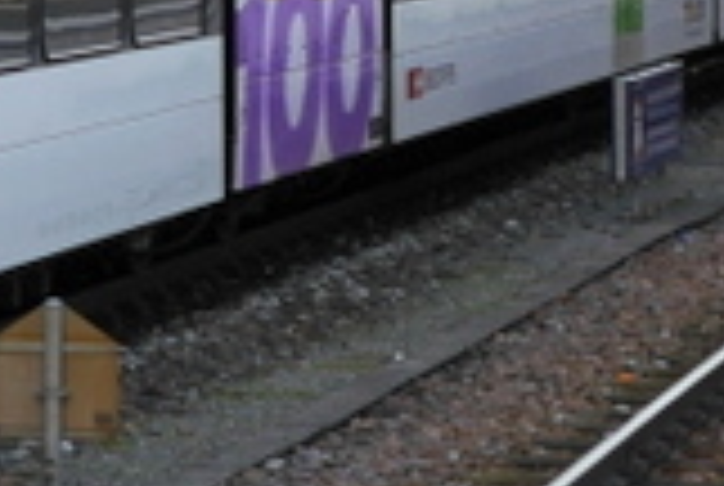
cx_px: -1021
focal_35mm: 258
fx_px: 5198
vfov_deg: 5.3
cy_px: -158
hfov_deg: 7.4
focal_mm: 20
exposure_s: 1/160
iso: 160
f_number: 5.6
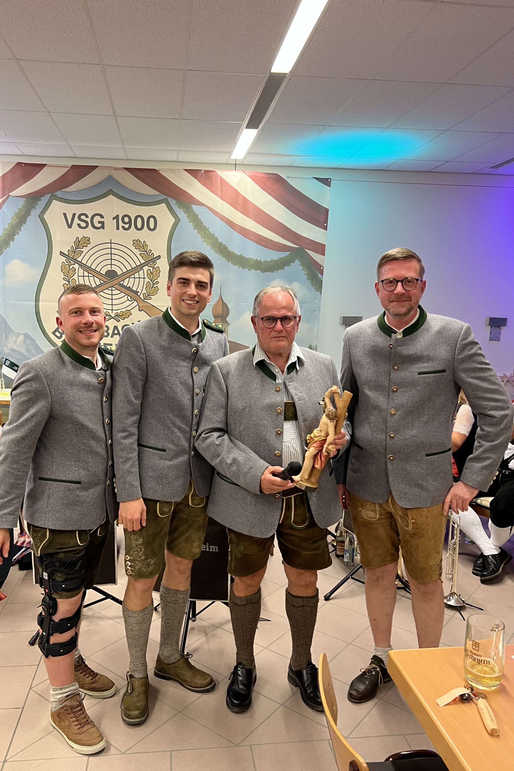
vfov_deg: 65.5
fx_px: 600
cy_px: 398
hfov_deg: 46.3
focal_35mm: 28
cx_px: 228
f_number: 1.5
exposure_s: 1/50
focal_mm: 5.7
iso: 160
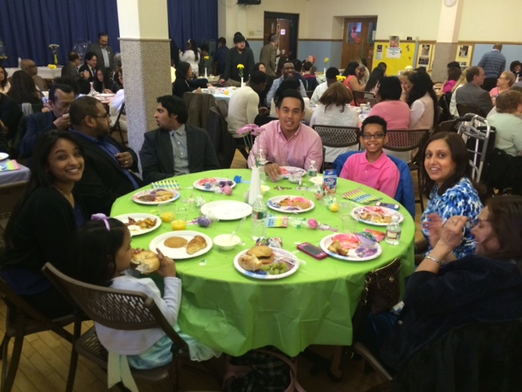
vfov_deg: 46.8
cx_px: 261
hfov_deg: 60.0
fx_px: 452
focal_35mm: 30
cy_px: 196
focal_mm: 4.12
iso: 160
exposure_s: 1/30
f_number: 2.2
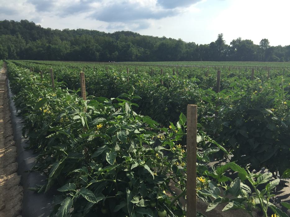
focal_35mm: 29
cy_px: 108
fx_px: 243
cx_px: 145
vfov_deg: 48.2
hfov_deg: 61.7
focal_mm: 4.15
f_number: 2.2
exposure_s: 1/1883
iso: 32
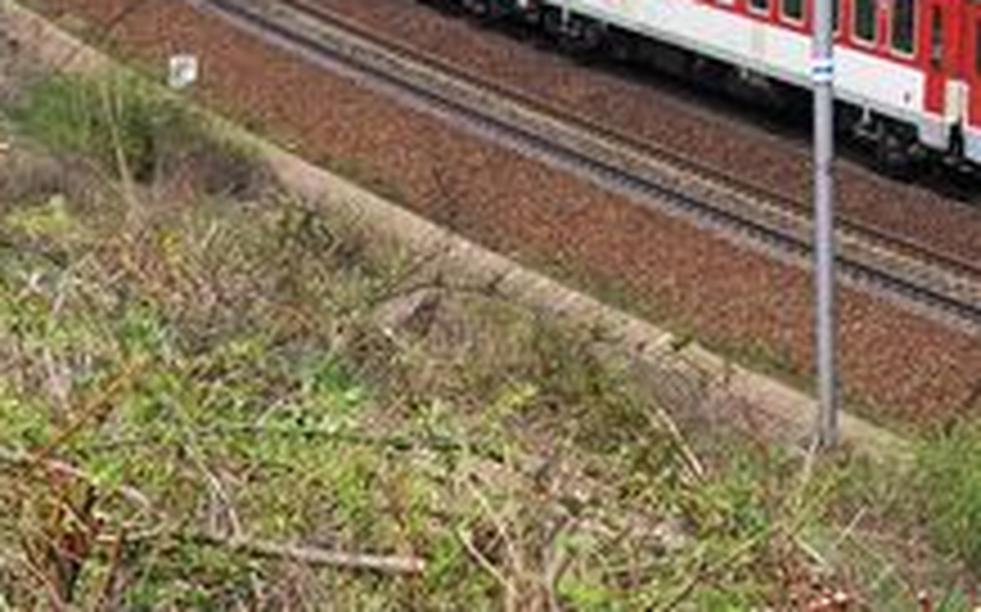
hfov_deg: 9.8
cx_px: 1850
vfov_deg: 6.5
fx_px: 5371
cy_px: -256
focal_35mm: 201
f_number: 9
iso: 250
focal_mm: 28
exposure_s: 1/640
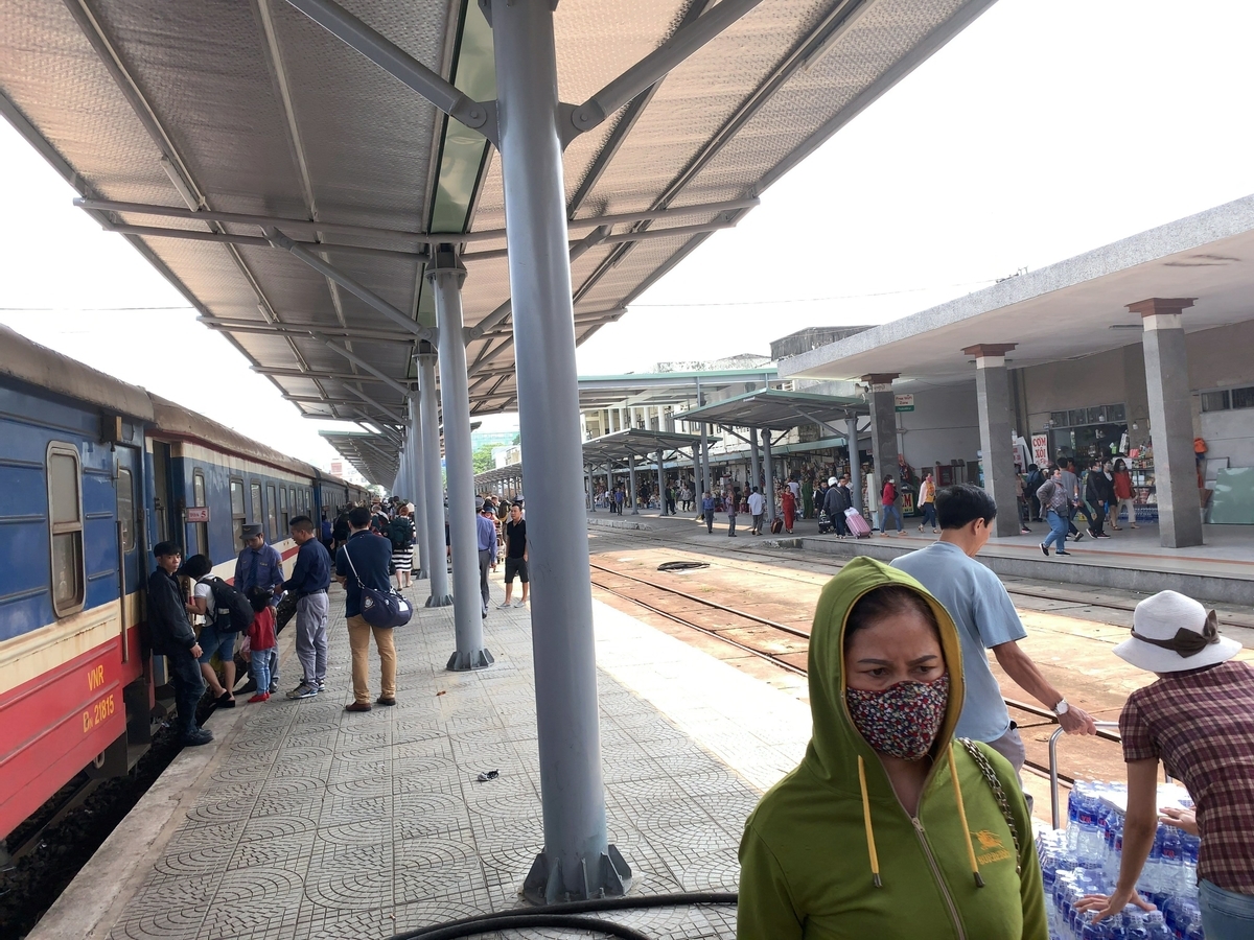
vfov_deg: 53.1
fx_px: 942
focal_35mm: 26
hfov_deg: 67.3
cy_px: 470
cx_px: 627
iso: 25
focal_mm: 4.25
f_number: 1.8
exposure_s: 1/386
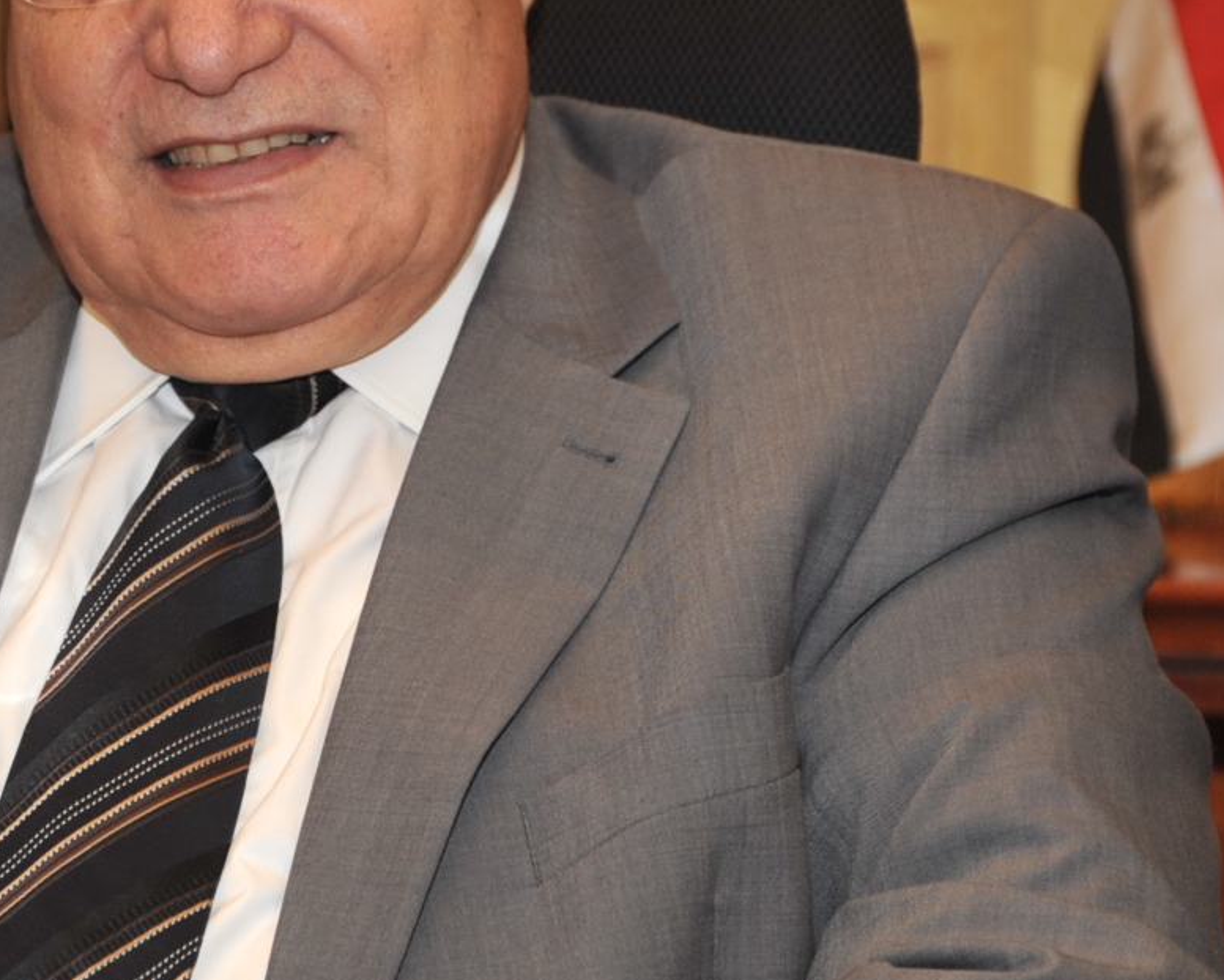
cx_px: 336
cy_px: 304
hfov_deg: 7.9
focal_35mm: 244
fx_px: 8841
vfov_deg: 6.3
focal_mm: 95
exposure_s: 1/80
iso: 560
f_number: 5.6
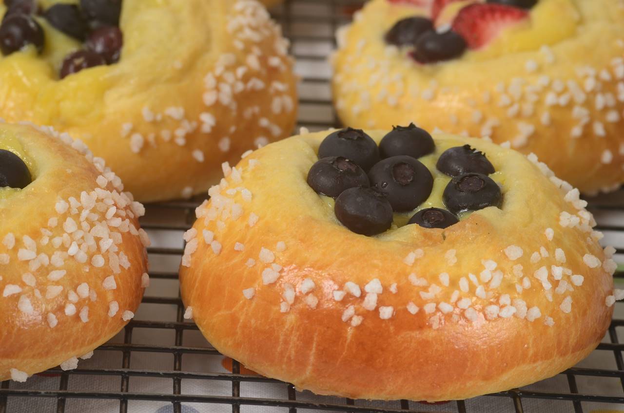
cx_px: 312
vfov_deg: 8.7
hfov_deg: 13.1
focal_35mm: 158
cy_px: 206
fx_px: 2725
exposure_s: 1/125
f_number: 8
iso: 100
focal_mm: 105
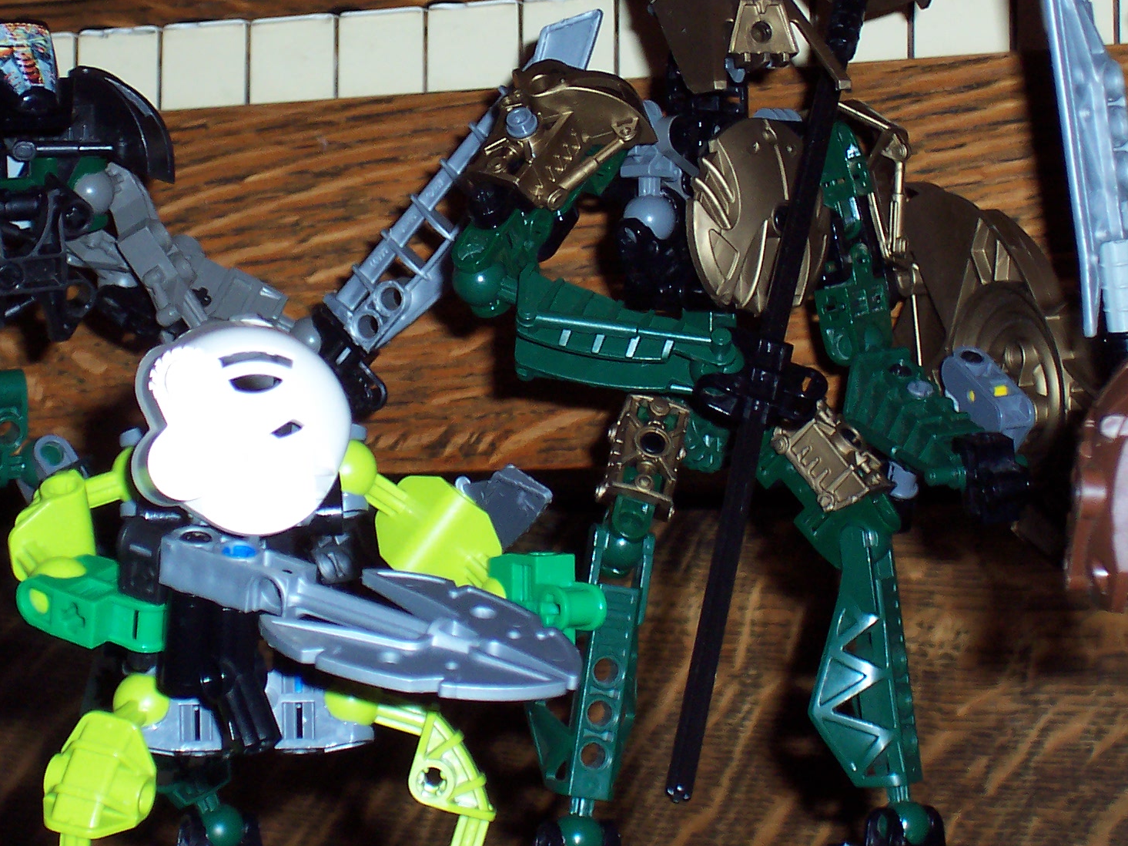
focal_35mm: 154
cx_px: 383
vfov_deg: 9.6
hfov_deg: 12.8
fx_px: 5017
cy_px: 278
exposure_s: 1/90
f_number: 4.8
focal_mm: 16.8
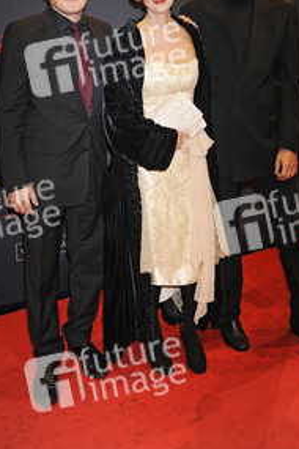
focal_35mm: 49
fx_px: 610
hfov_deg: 27.5
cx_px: 151
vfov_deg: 39.7
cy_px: 139
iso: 640
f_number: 5.6
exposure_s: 1/200
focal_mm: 35
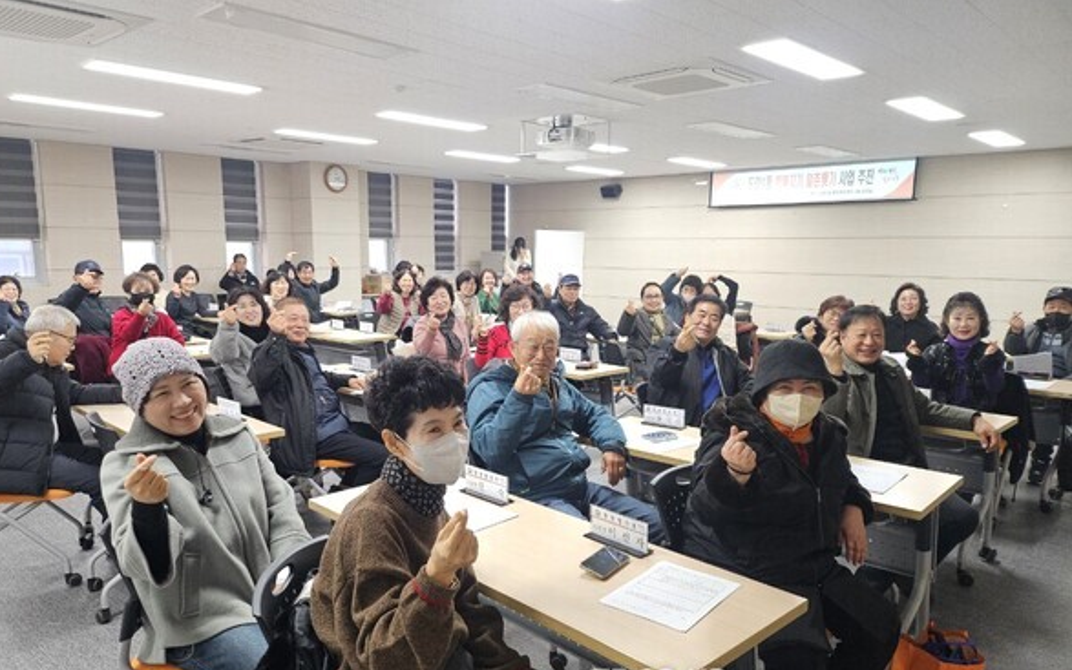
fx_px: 760
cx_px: 526
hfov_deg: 70.4
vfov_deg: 47.4
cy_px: 396
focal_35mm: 26
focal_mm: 5
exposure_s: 1/120
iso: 400
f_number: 1.8
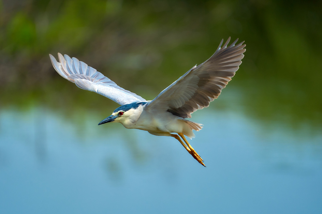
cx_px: 161
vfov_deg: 2.3
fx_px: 5366
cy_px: 107
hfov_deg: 3.4
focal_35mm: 600
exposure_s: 1/3200
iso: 1600
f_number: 6.3
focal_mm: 600
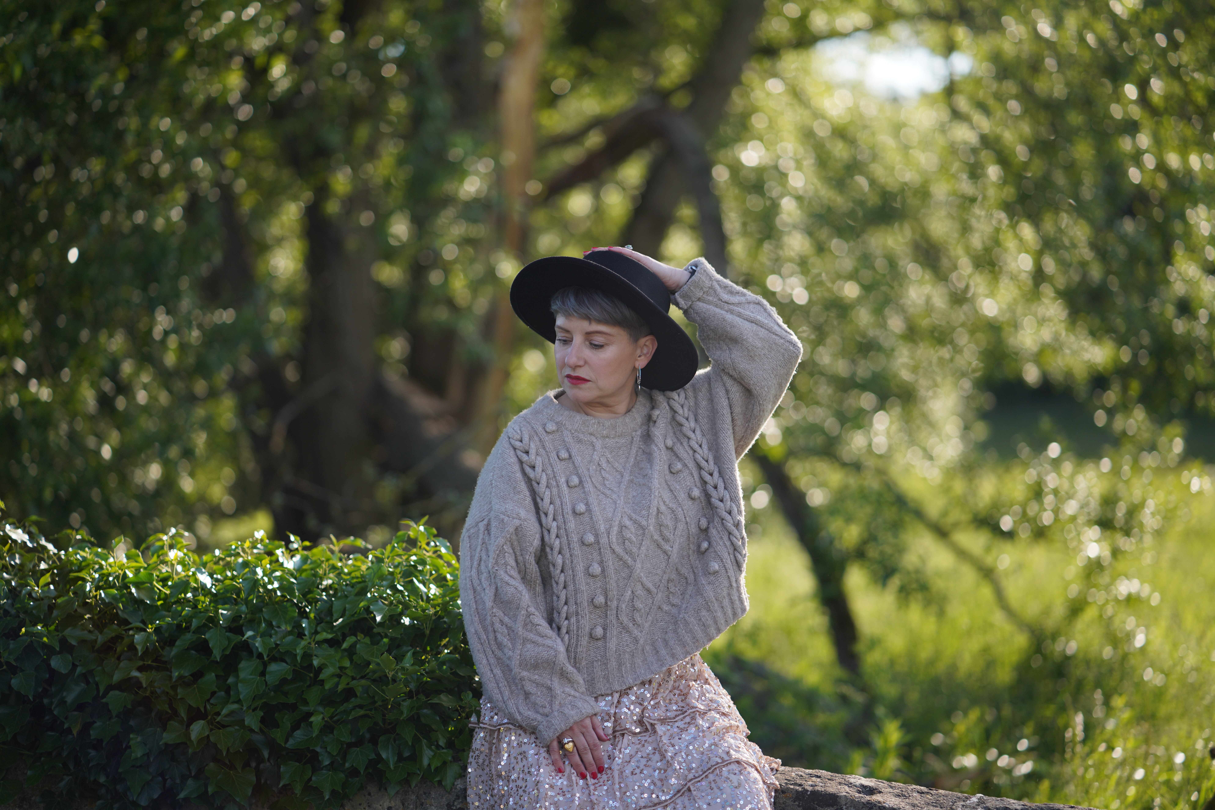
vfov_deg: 16.1
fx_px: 2869
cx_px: 608
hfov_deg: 23.9
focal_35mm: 85
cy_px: 405
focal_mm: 85
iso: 160
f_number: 1.8
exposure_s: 1/250
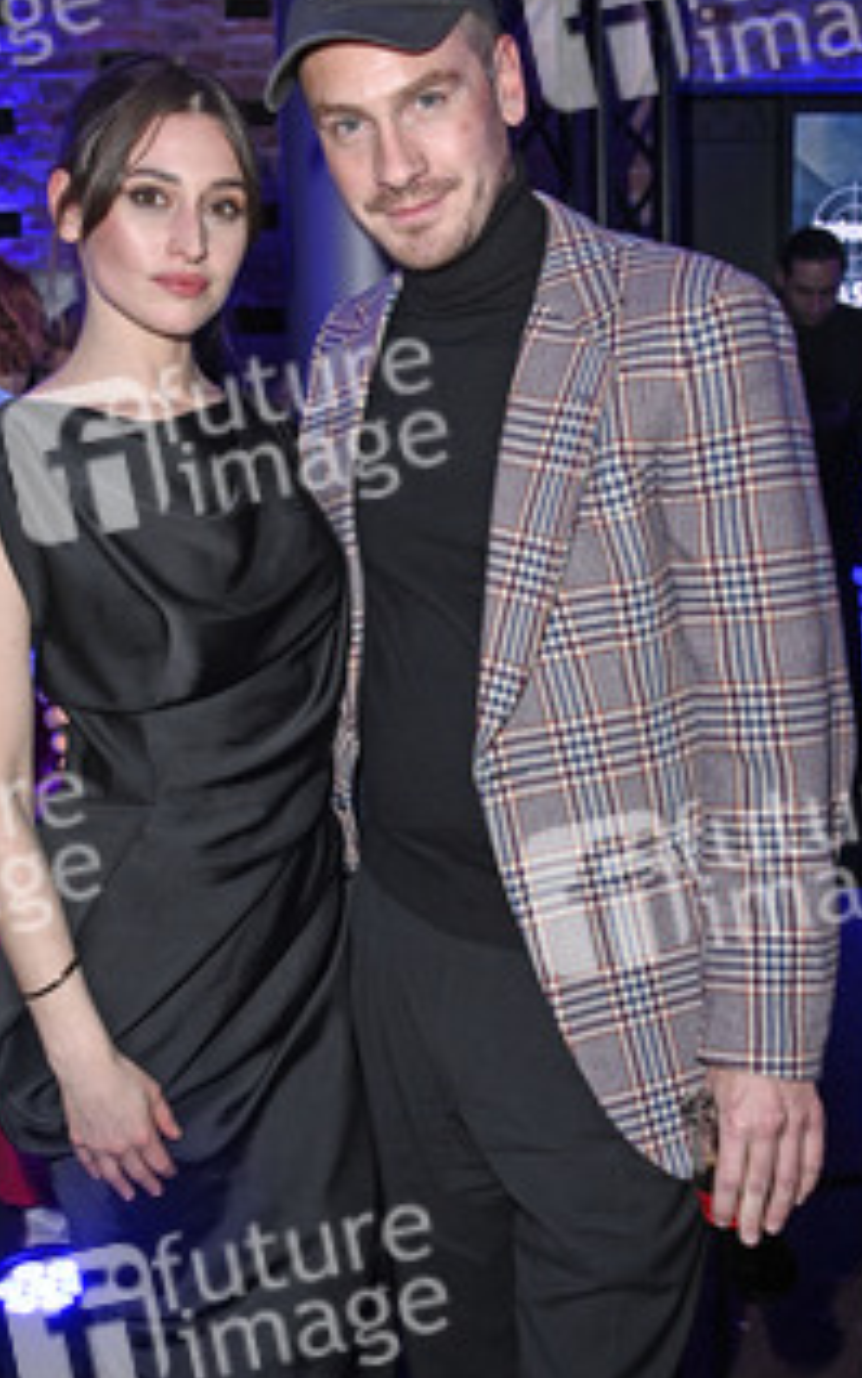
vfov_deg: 48.2
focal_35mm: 41
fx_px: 1540
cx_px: 351
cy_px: 659
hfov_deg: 31.2
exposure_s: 1/100
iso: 1250
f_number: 5.6
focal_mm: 32
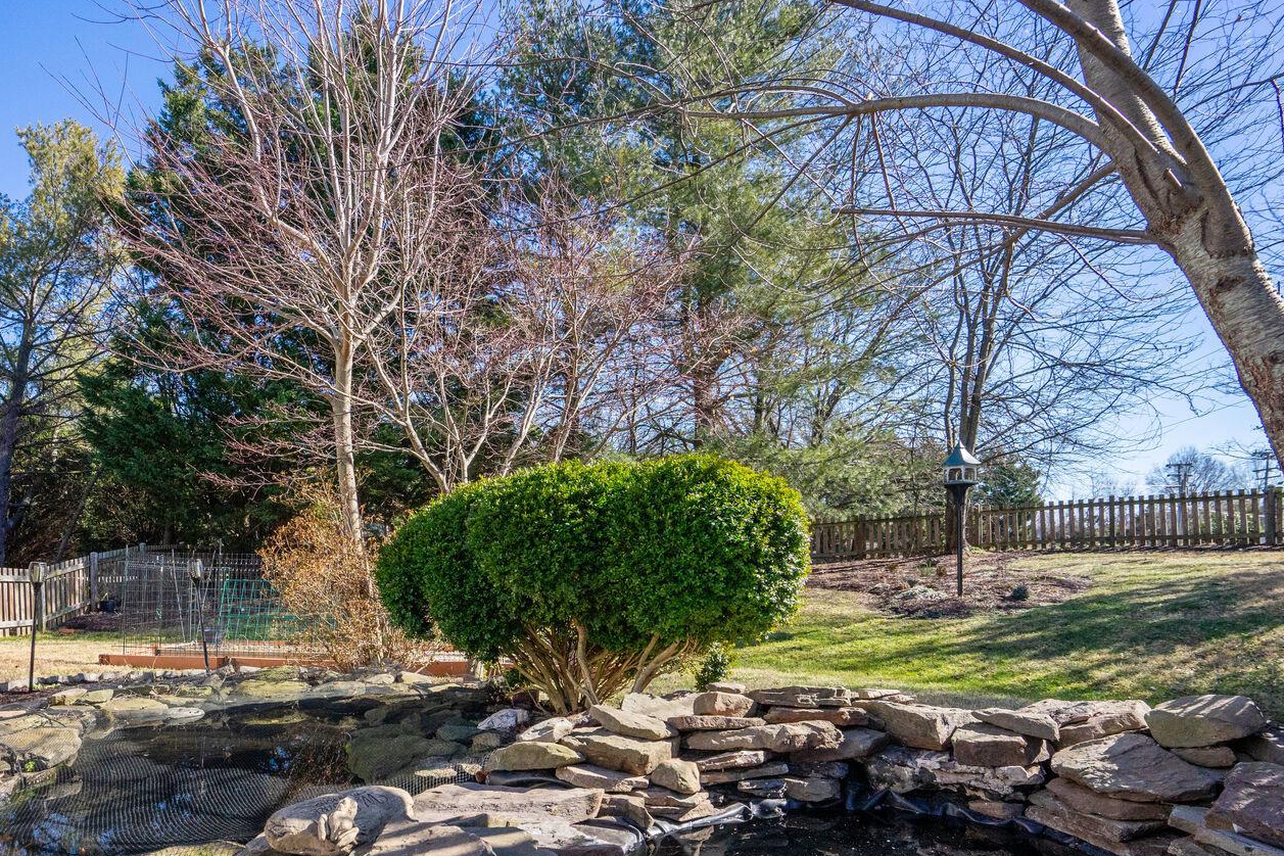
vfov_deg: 56.1
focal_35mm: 22
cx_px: 491
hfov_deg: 77.3
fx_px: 785
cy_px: 566
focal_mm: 16
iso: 800
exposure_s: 1/1250
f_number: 8
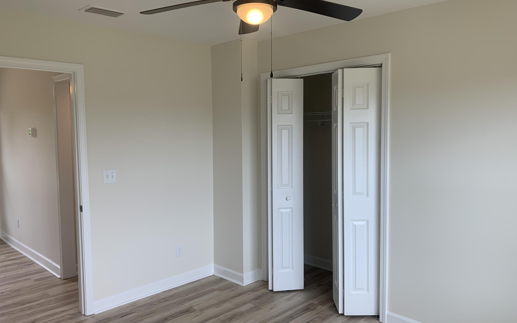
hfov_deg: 66.5
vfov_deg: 44.5
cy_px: 160
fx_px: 395
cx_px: 260
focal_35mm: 28
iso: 32
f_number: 1.8
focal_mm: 4.25
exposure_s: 1/121
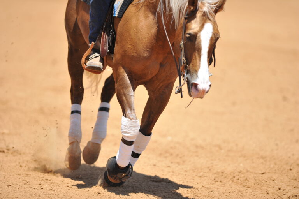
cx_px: 150
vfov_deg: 4.6
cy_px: 100
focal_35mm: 300
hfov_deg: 6.9
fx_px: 2490
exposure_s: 1/1600
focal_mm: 300
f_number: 2.8
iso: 200
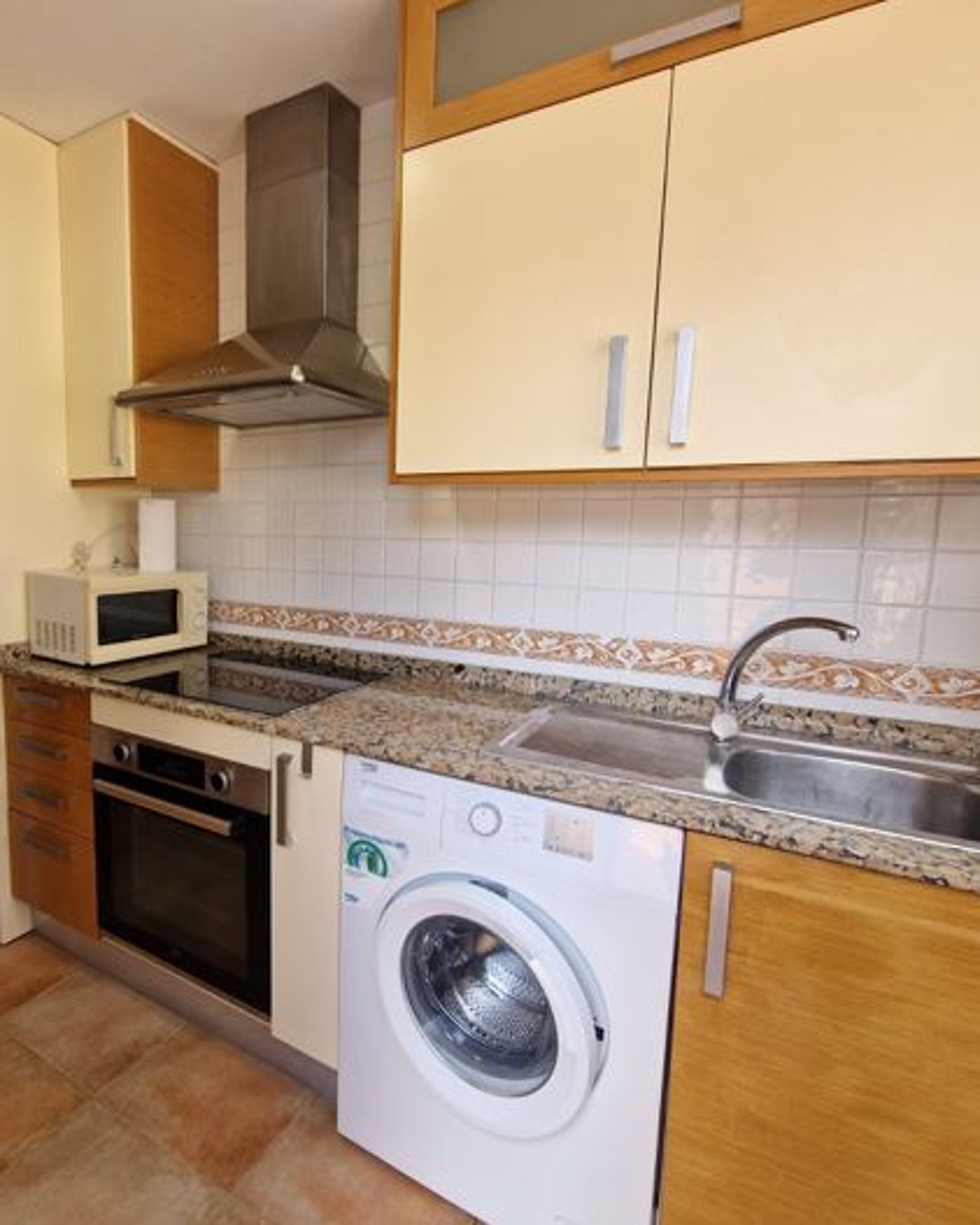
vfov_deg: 89.6
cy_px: 612
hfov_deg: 74.9
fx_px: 616
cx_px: 336
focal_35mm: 17
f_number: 2.2
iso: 50
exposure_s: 1/131
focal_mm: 2.2
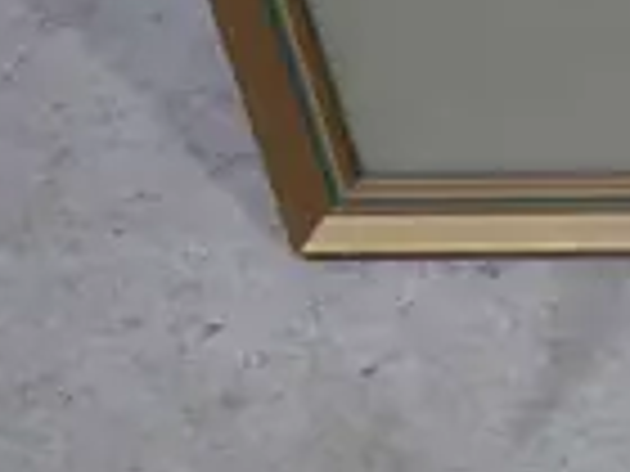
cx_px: 2088
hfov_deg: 6.9
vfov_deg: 5.7
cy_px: -834
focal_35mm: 249
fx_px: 4532
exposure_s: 1/60
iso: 200
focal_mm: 17
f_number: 4
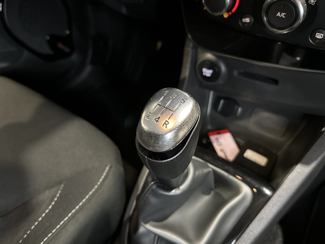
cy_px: 116
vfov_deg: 53.0
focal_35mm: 26
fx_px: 244
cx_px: 158
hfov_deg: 67.3
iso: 1600
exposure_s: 1/30
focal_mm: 6.86
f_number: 1.78
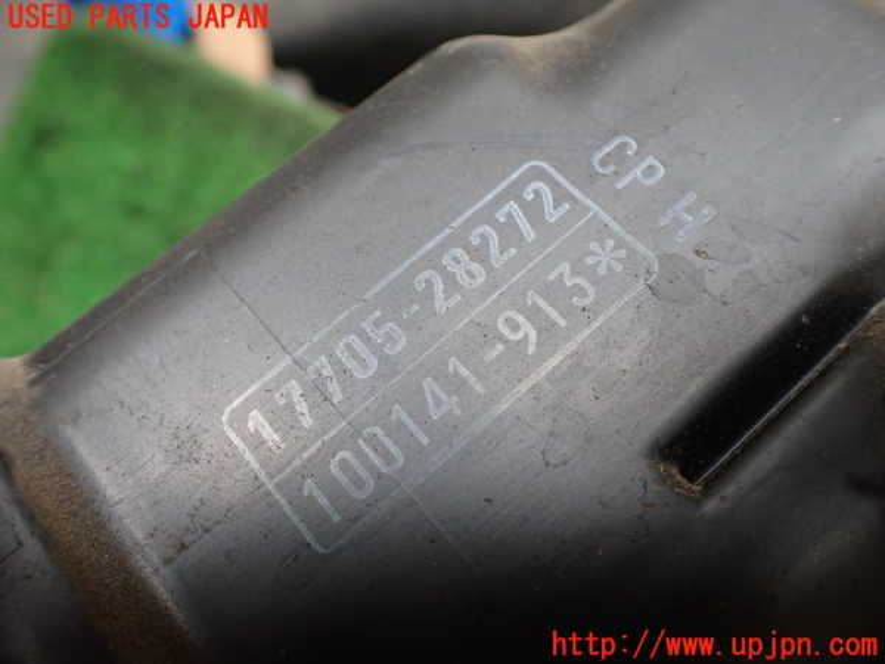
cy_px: 332
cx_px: 442
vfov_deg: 46.8
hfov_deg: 60.0
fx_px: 767
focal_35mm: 30
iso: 400
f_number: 2.3
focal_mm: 5.4
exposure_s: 1/125
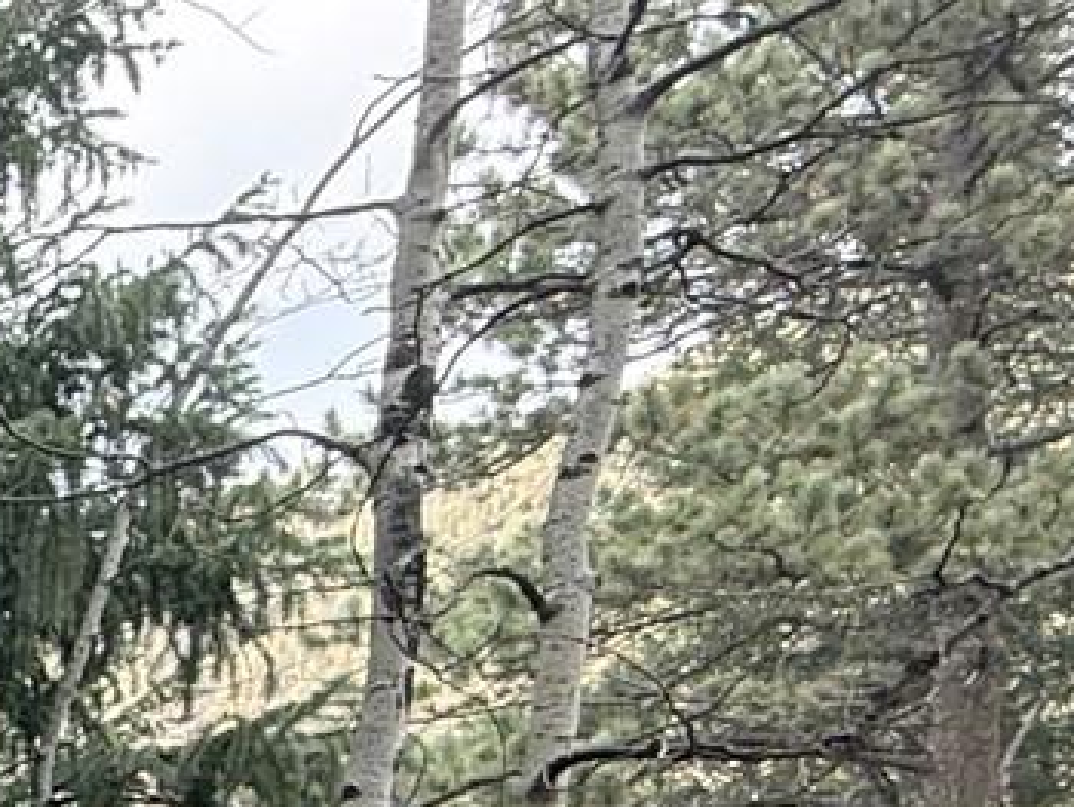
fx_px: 1987
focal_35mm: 64
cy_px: 1298
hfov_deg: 17.5
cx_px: -1221
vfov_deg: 19.3
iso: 100
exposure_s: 1/99
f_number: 2.2
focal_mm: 2.22
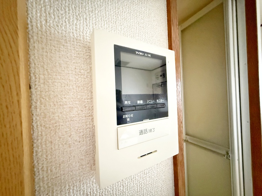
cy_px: 98
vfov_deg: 85.7
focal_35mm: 14
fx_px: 106
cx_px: 131
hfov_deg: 102.1
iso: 2500
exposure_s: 1/26
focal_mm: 2.22
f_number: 2.2
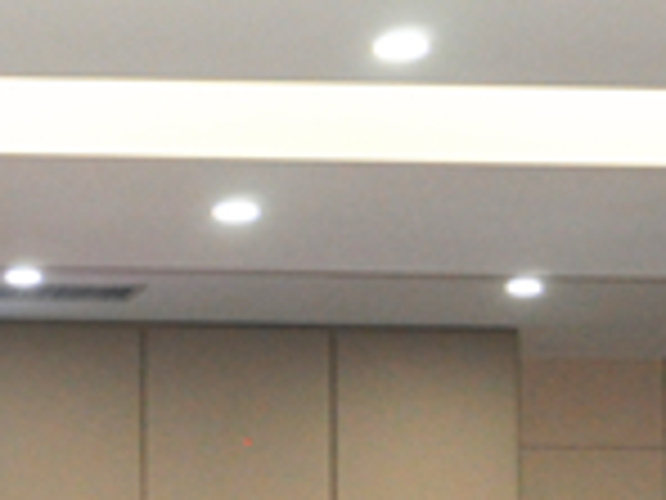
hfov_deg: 10.9
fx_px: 3290
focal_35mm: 171
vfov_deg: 8.5
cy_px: 682
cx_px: -486
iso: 800
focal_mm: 22
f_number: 3.8
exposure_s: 1/100
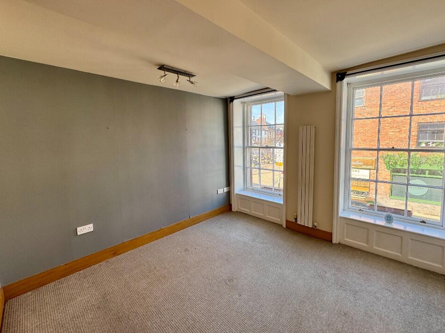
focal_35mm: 15
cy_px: 156
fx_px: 193
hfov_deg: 98.1
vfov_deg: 81.6
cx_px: 236
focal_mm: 2.22
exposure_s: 1/119
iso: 40
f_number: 2.2
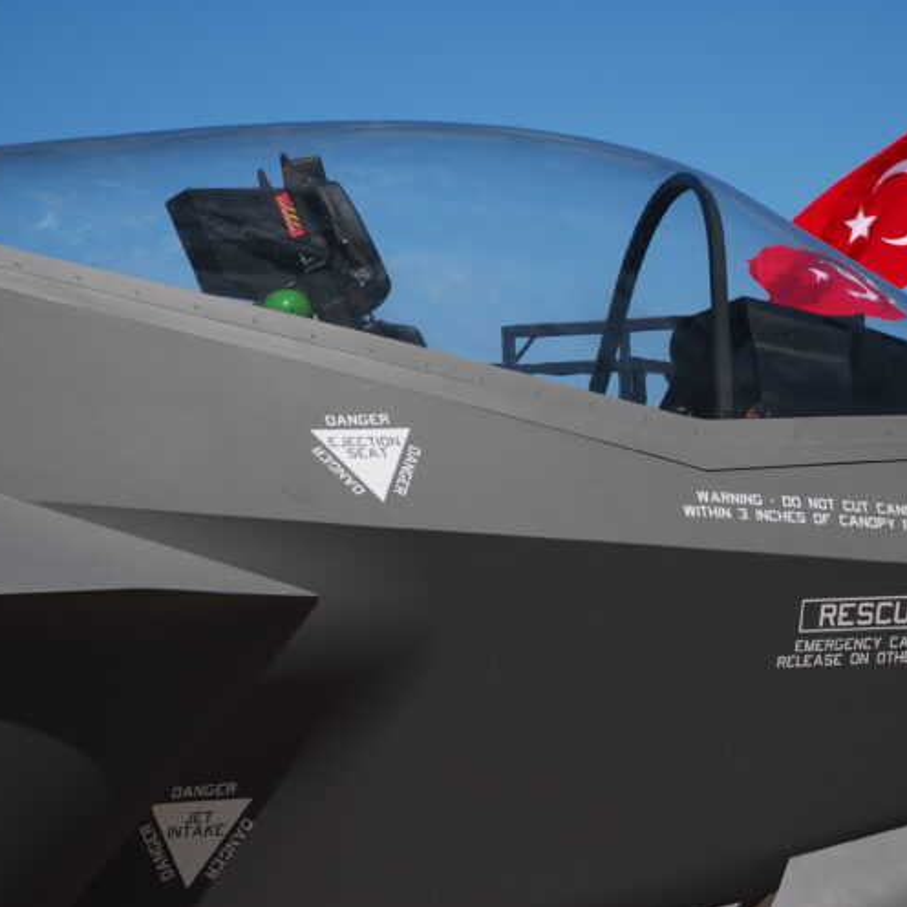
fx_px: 4002
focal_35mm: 135
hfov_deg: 12.9
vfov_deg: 12.9
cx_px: 572
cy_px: 455
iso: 100
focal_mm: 70
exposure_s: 1/750
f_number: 5.6
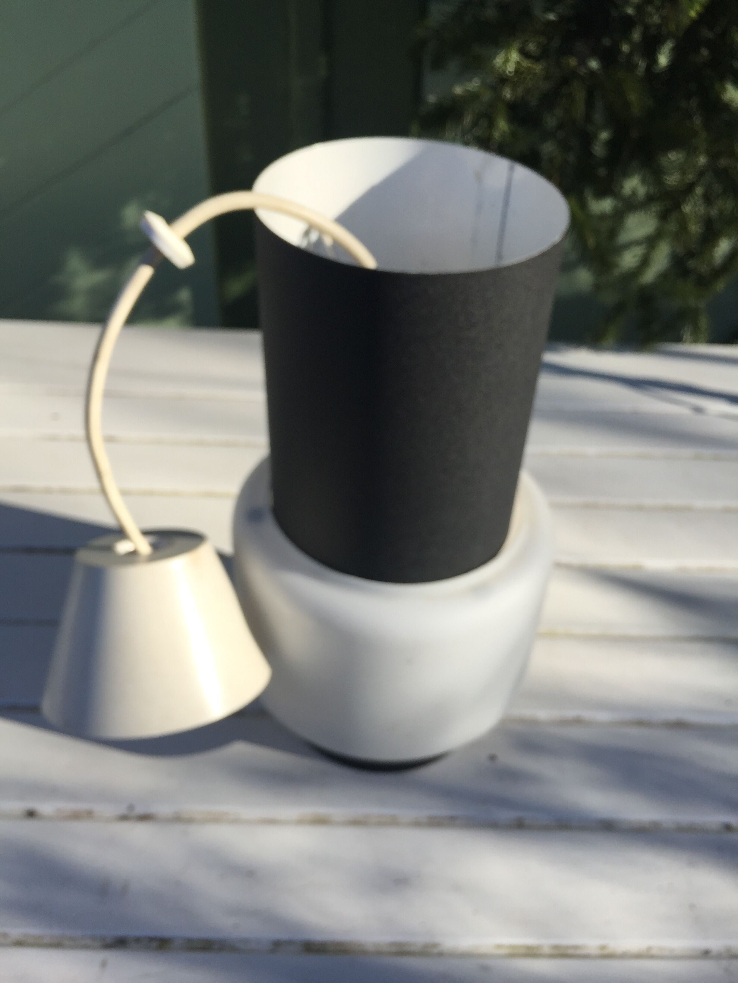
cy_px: 492
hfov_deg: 48.2
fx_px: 824
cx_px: 369
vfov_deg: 61.7
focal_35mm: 29
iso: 32
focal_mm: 4.15
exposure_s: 1/1412
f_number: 2.2
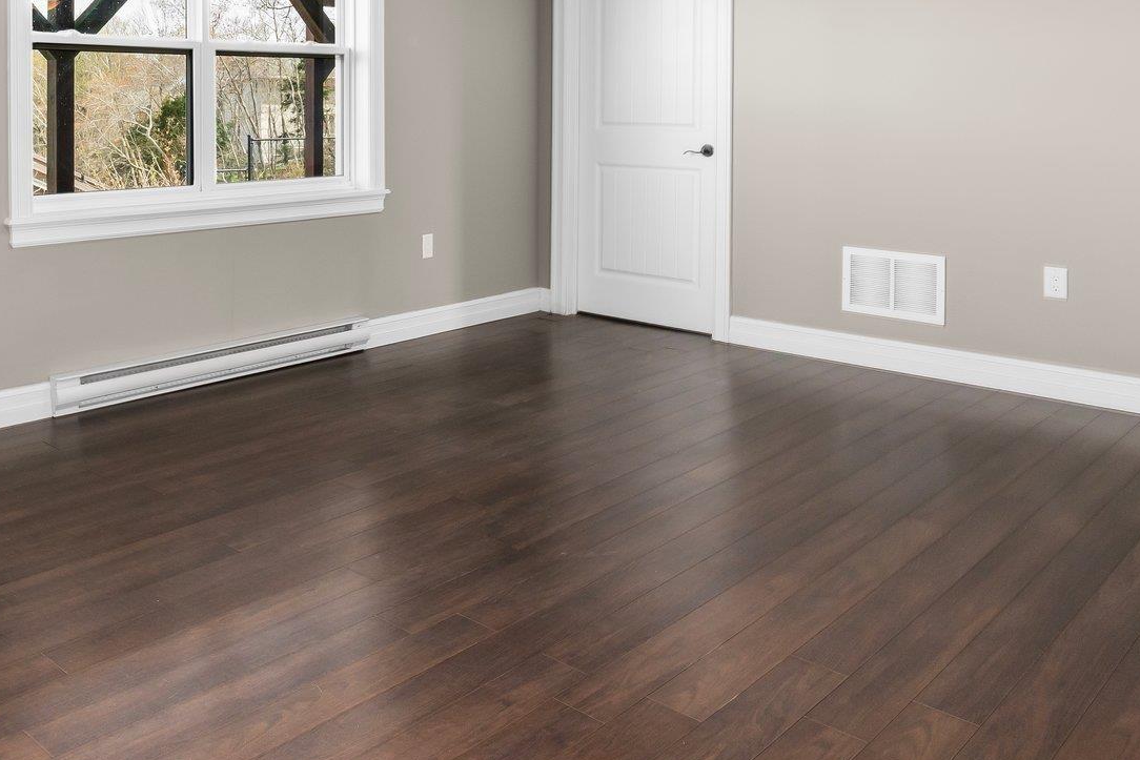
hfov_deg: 52.8
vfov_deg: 37.2
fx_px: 1077
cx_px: 260
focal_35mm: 34
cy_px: 128
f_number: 9
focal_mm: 12
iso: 320
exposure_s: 1/80
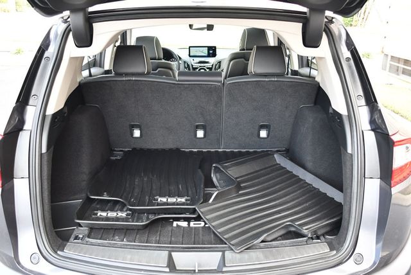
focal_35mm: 36
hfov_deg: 53.1
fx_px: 411
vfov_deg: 36.9
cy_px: 138
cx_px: 206
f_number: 3.5
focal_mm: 18
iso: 800
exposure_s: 1/160
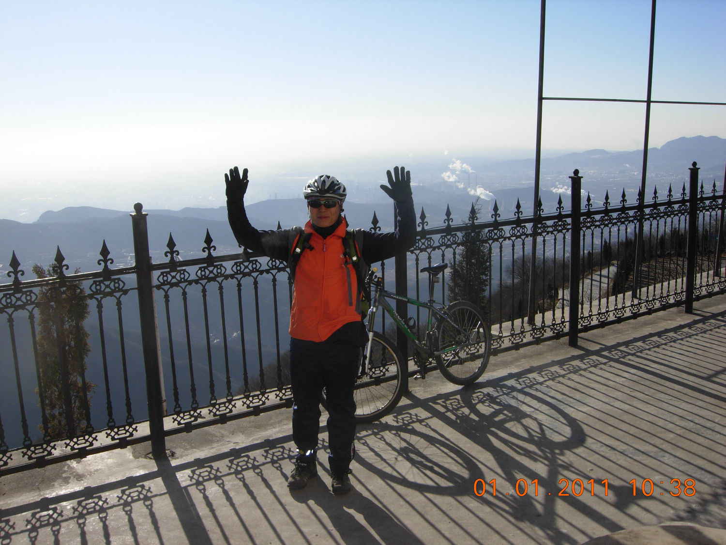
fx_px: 755
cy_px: 272
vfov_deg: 39.7
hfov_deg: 51.4
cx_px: 363
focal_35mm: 36
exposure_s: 1/527
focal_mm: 7.5
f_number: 6.1
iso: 50
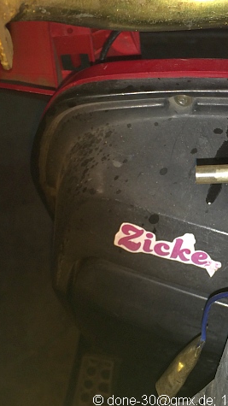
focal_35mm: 55
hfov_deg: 21.2
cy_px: 201
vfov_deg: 37.9
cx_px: 216
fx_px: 591
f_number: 2.2
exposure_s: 1/30
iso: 40
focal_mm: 4.12
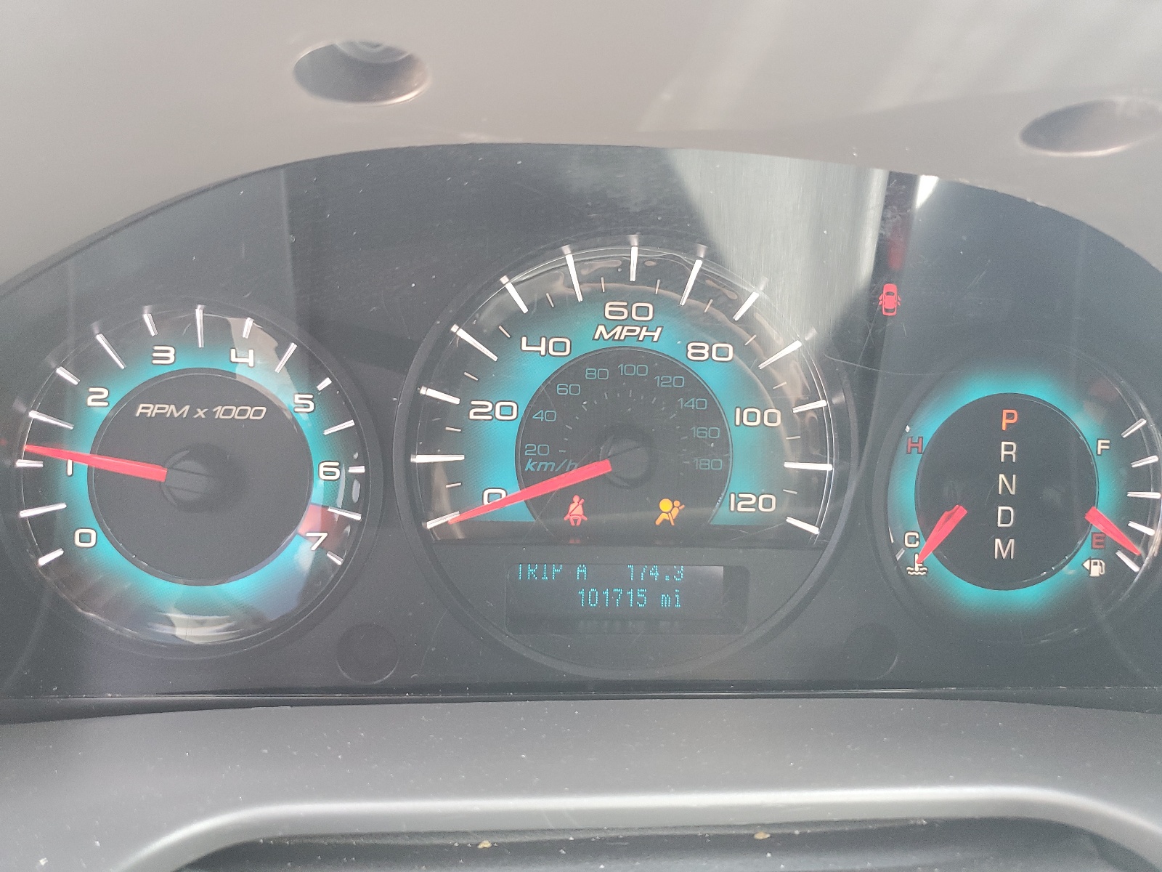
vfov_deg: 53.1
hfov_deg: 67.3
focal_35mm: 26
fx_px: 873
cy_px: 436
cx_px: 581
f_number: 1.5
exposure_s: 1/60.2
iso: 110
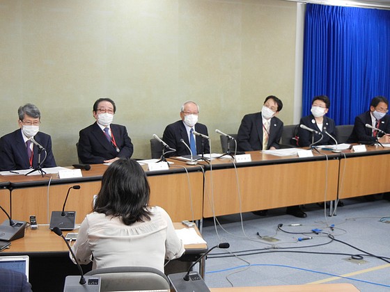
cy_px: 146
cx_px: 195
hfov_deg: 32.7
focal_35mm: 59
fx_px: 665
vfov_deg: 24.8
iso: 374
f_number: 4
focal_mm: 10.6
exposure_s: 1/30
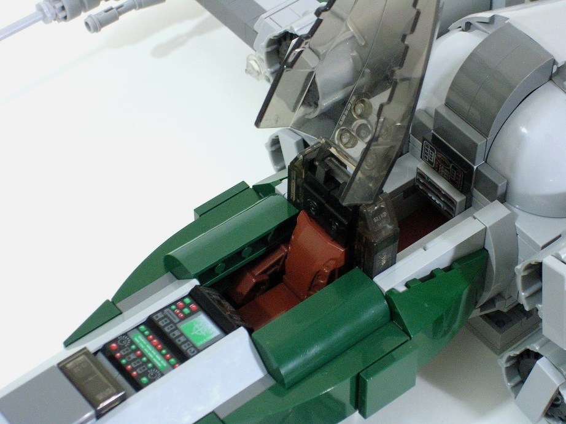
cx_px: 283
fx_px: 1880
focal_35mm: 115
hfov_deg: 17.1
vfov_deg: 12.9
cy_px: 212
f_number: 4.9
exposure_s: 1/3.4
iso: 200
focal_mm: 17.4
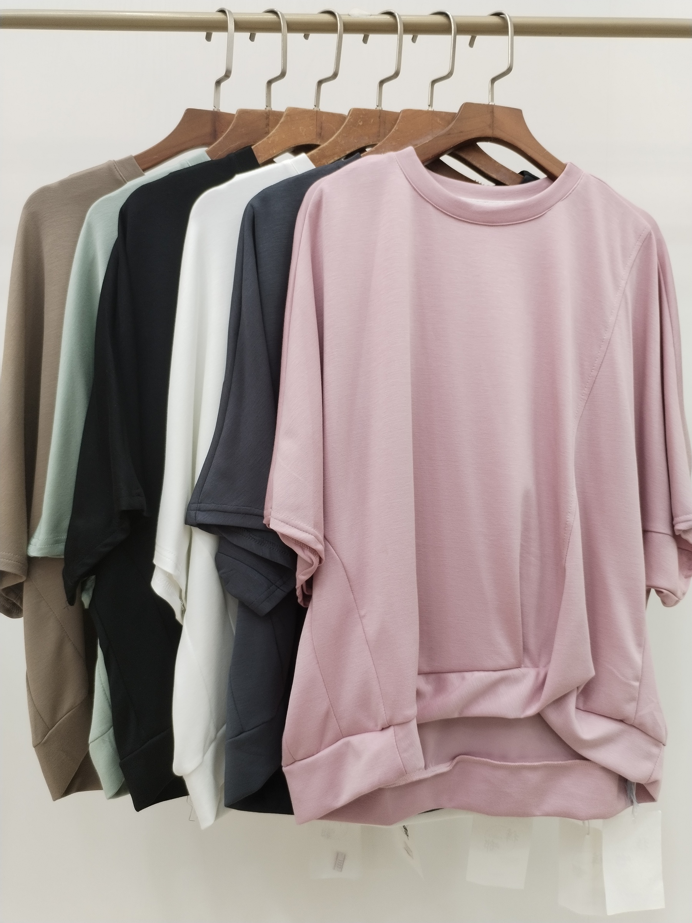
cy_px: 462
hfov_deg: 48.2
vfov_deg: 61.7
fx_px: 773
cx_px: 346
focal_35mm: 29
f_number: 1.8
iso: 163
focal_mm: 4.75
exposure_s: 1/60
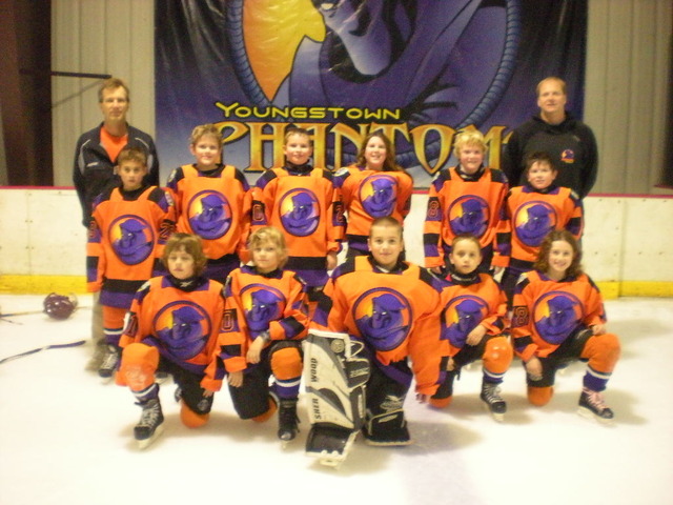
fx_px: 739
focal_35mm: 38
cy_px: 252
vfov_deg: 37.7
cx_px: 336
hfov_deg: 49.0
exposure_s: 1/97.5
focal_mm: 6.3
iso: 800
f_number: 3.1
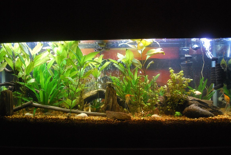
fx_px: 193
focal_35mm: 30
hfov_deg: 61.9
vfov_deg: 43.7
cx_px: 116
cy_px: 78
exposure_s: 1/30
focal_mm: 20
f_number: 3.8
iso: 720
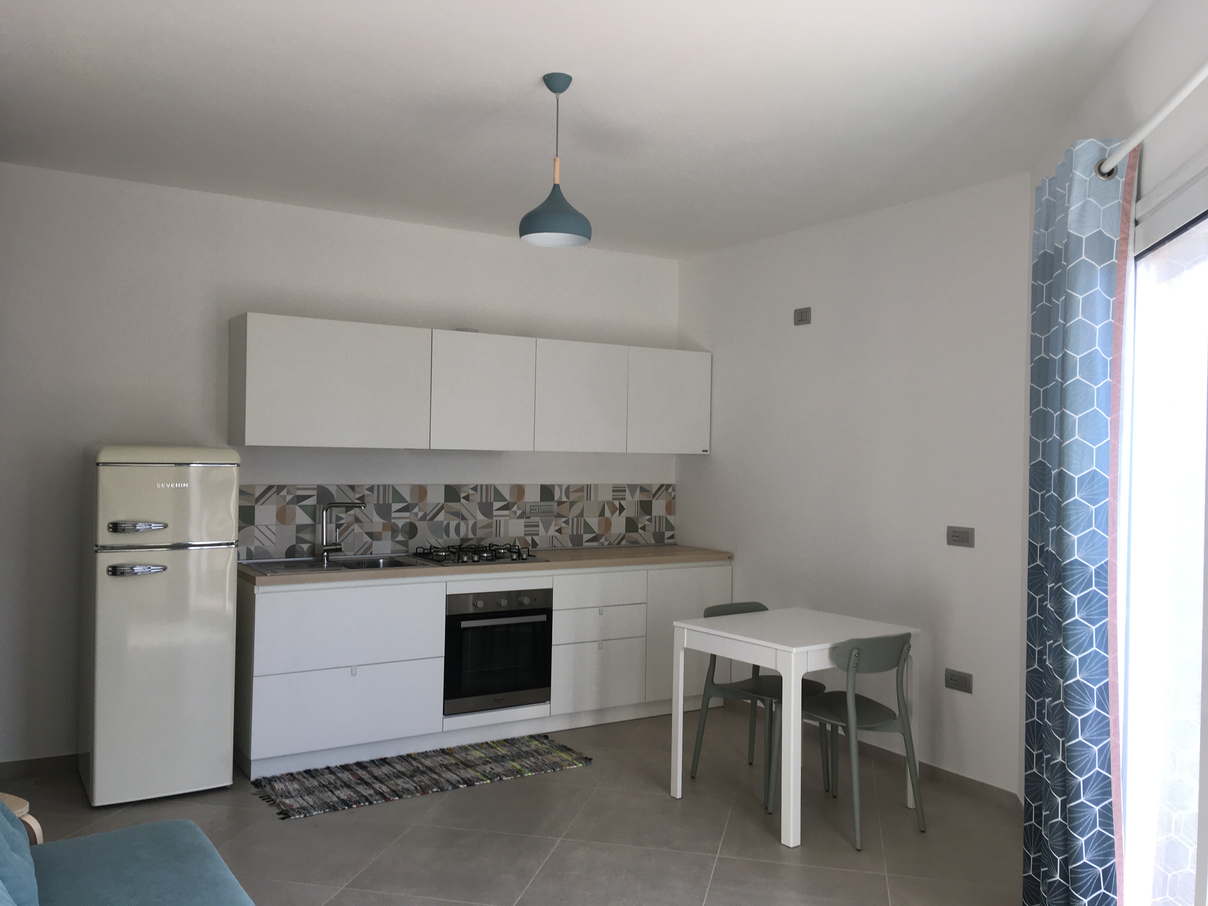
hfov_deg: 61.7
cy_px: 453
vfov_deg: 48.2
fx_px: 1012
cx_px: 604
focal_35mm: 29
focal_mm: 4.15
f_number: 2.2
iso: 25
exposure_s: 1/100
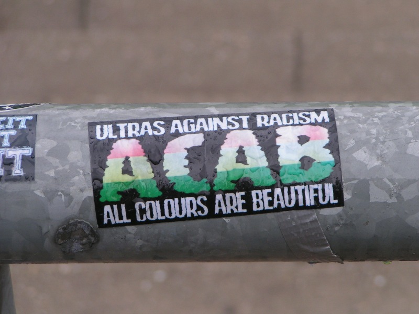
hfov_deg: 10.5
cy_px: 157
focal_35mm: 188
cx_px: 210
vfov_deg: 7.9
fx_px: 2276
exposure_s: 1/250
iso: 50
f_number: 4.5
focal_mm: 28.8
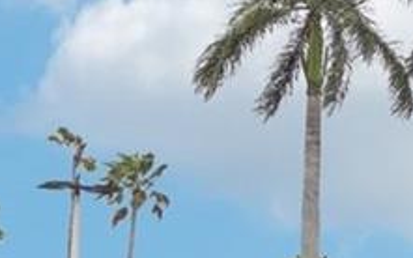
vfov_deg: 10.8
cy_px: 366
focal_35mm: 118
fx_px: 1328
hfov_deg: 15.4
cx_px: 733
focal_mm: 16
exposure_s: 1/640
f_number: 10
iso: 400
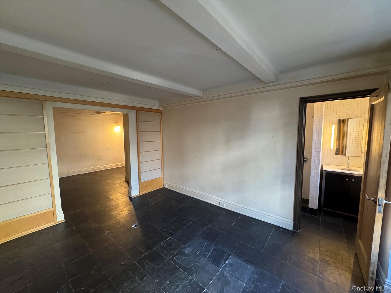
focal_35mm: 14
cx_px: 196
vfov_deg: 85.7
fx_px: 158
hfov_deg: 102.1
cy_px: 146
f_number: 2.2
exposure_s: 1/60
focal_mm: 2.22
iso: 320
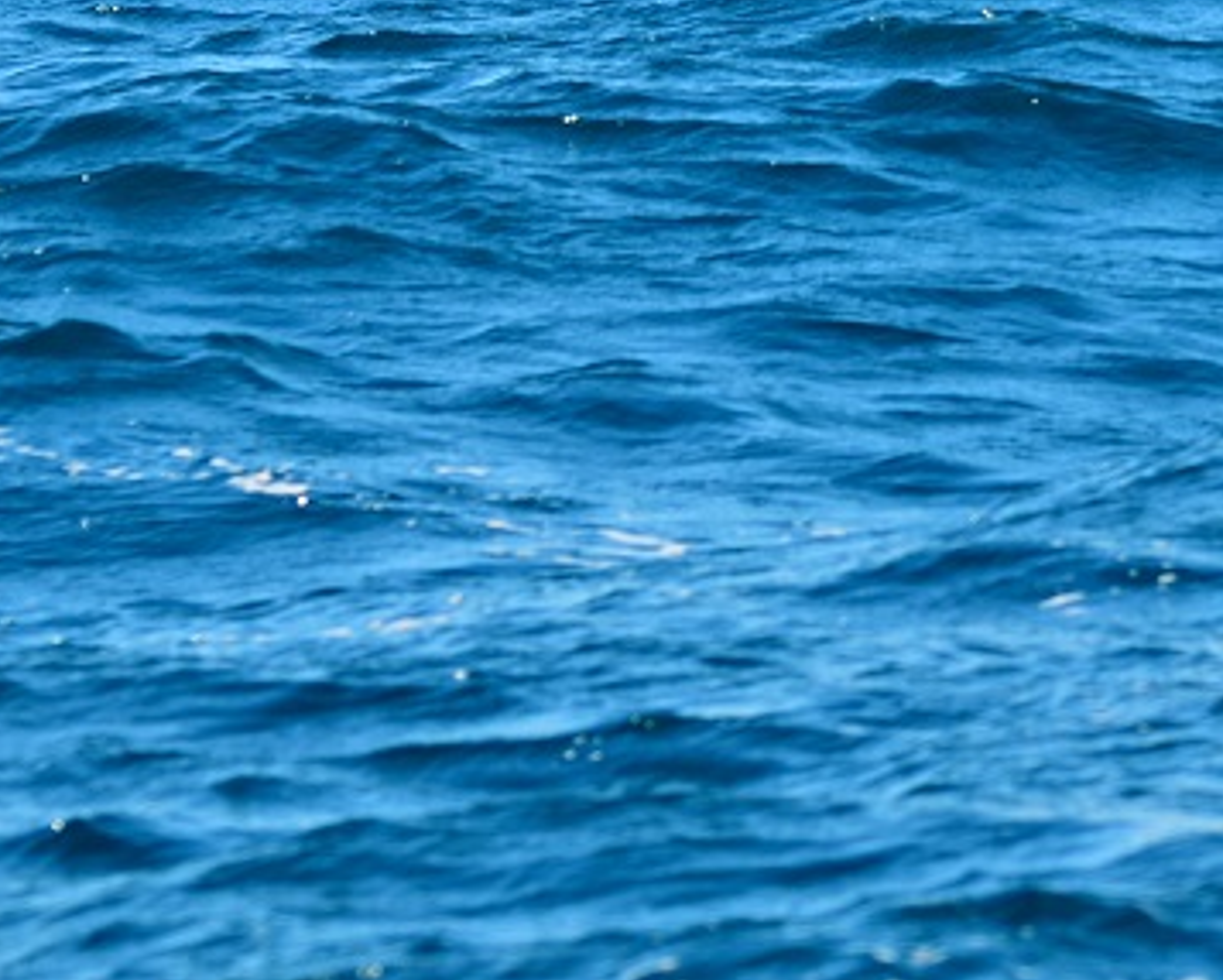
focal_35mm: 432
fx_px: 15645
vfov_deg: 3.6
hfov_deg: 4.5
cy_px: -81
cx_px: 1132
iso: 100
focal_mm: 110
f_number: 5.6
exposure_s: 1/320
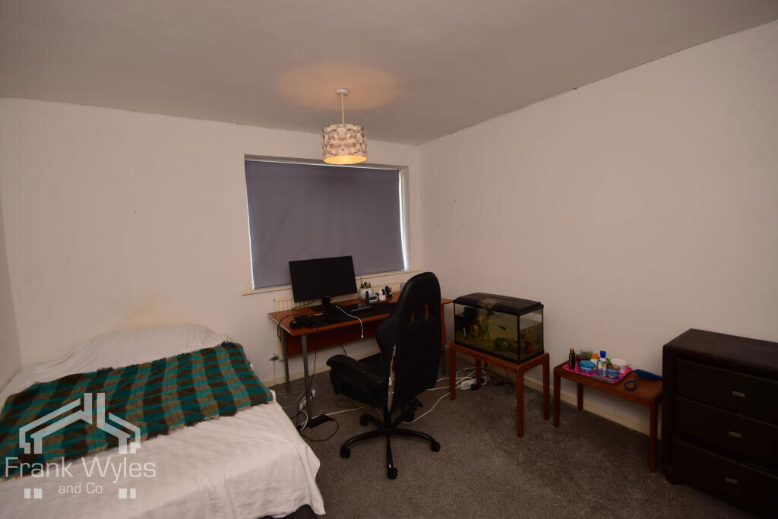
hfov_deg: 100.4
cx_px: 389
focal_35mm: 15
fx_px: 324
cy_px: 260
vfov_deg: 77.3
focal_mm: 10
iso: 100
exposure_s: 1/25
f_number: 10
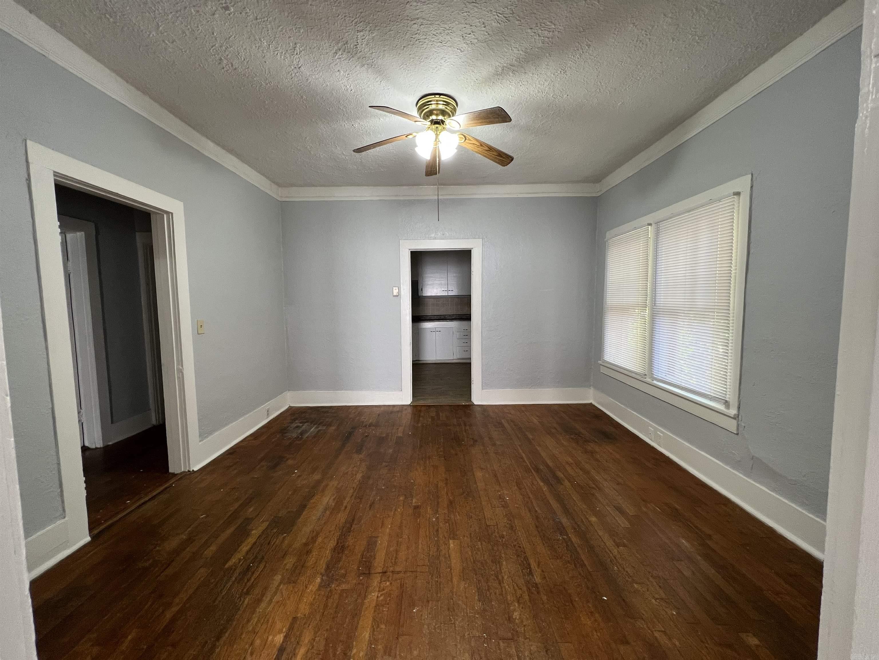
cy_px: 330
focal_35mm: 13
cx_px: 440
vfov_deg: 89.9
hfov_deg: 106.2
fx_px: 330
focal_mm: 1.57
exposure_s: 1/60
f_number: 1.8
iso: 125
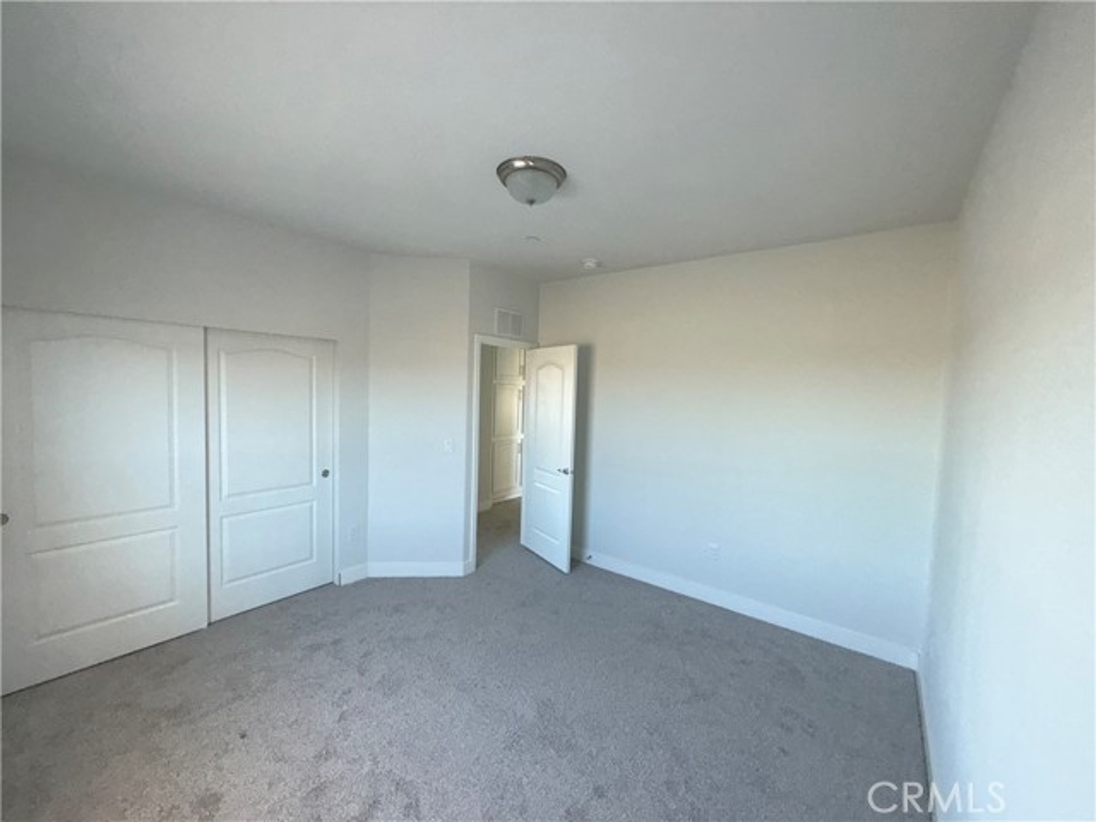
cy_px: 411
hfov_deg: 102.1
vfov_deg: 85.7
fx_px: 443
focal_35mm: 14
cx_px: 548
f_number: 2.2
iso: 500
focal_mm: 2.22
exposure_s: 1/121
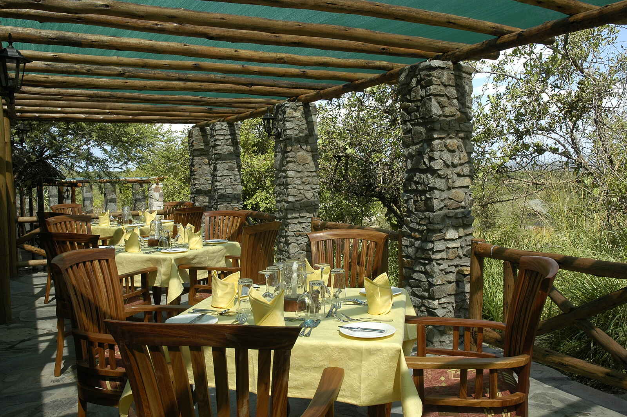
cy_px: 208
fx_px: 574
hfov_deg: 57.3
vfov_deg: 39.9
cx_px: 314
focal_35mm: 33
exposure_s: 1/160
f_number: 10
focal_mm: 22
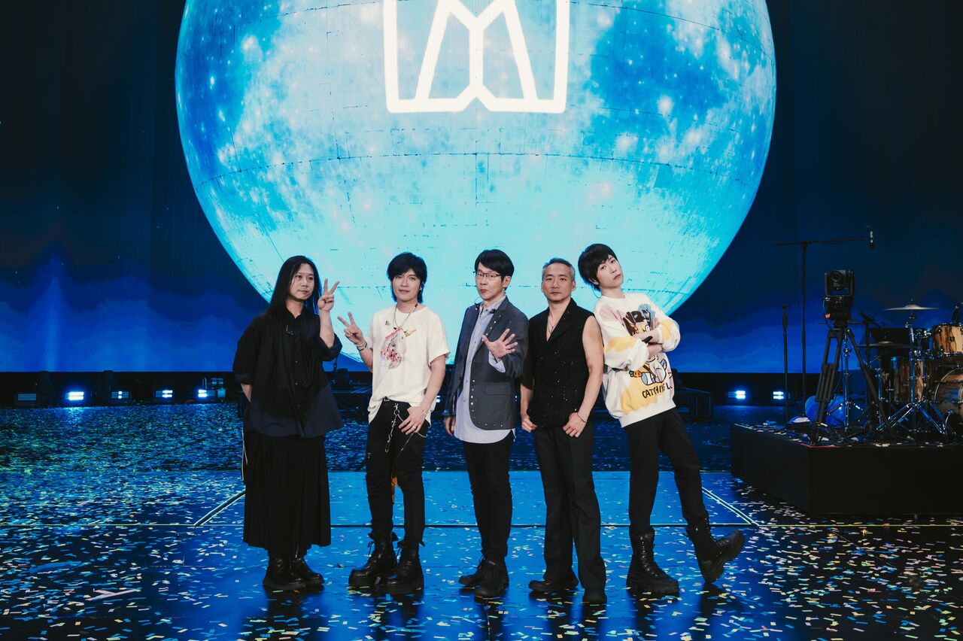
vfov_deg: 44.2
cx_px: 482
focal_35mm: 30
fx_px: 789
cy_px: 320
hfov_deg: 62.8
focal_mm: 29.5
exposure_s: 1/320
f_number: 5
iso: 1250
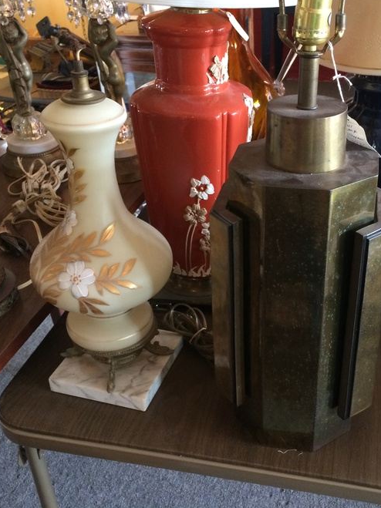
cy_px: 252
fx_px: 602
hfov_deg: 34.7
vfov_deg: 45.8
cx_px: 262
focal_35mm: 41
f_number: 2.2
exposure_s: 1/30
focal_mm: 4.12
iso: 200
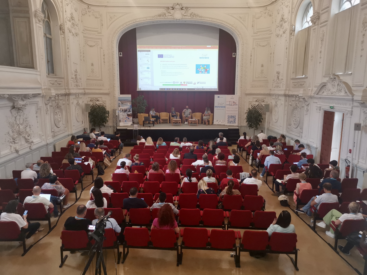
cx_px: 184
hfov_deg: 65.3
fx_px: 286
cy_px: 138
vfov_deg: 51.4
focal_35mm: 27
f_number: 1.8
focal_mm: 5.58
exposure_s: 1/100
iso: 320
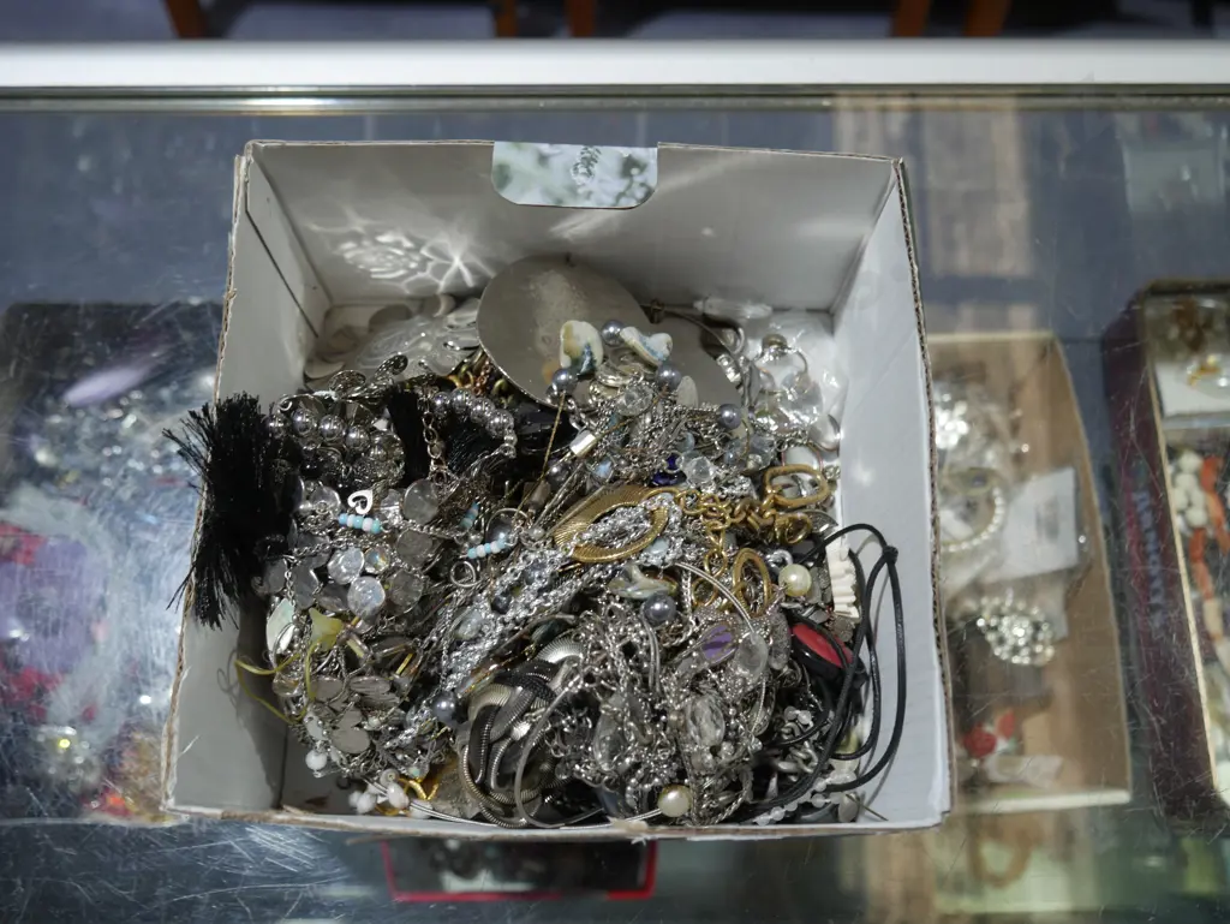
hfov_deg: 53.9
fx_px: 1209
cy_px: 462
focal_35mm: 34
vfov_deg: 41.8
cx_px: 615
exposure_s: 1/60
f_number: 4
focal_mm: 17
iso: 200
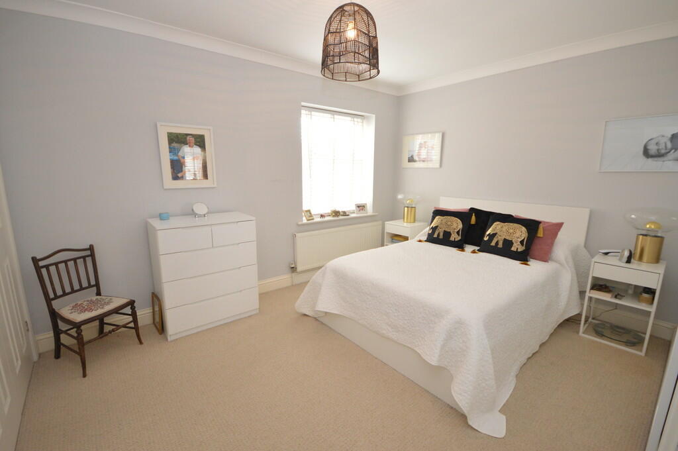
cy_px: 226
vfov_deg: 77.2
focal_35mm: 15
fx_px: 282
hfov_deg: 100.4
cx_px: 339
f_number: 4
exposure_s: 1/60
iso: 800
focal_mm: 10
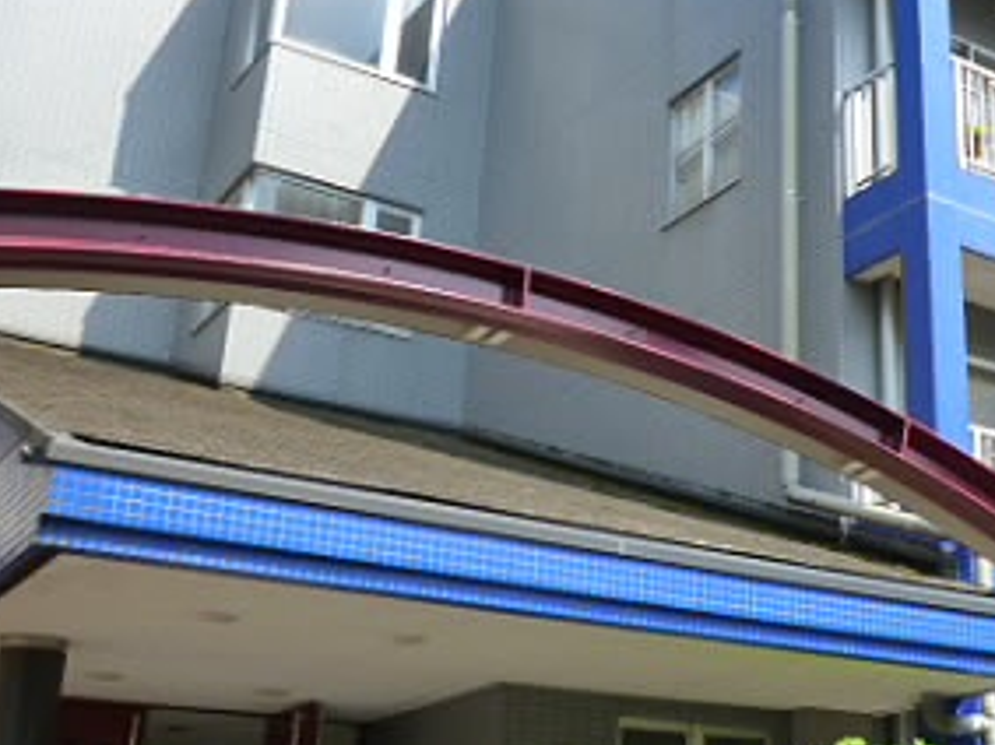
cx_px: 858
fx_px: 1523
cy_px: 292
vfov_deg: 27.4
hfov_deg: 34.5
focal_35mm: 53
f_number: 4
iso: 125
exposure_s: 1/320
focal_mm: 4.5
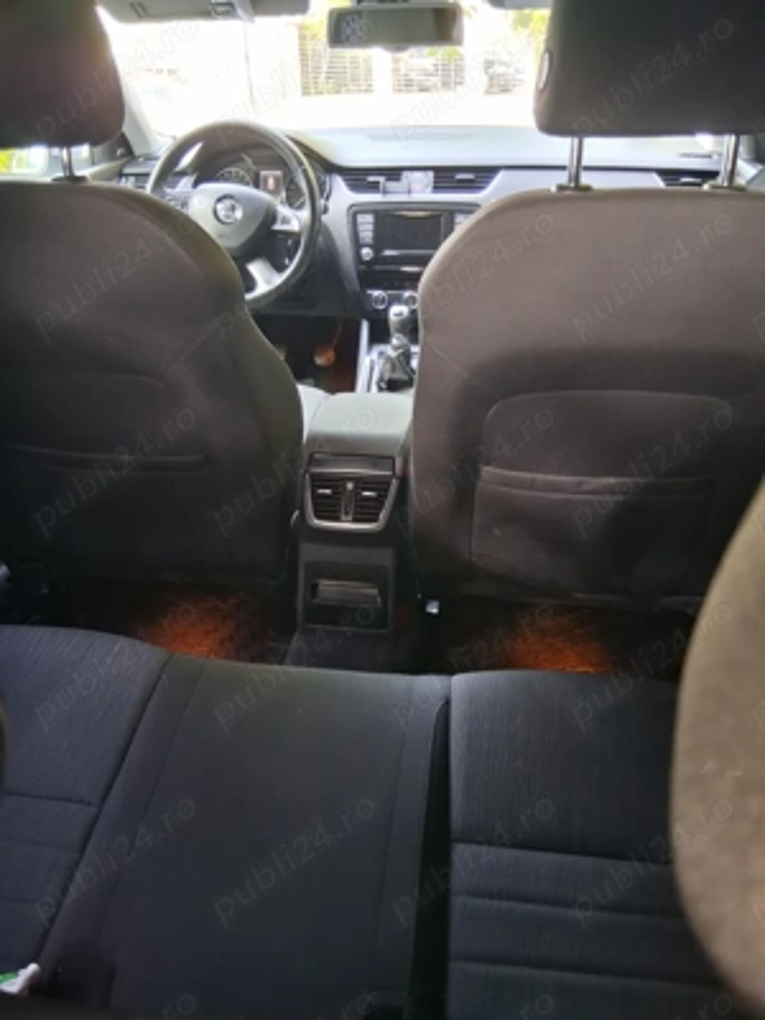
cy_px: 510
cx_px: 382
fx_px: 766
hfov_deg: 53.1
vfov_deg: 67.3
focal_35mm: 26
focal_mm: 3.98
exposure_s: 1/25
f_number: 1.8
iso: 500
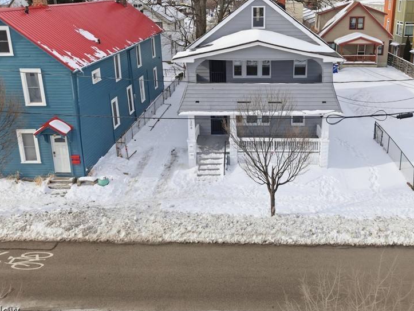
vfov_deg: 41.2
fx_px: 407
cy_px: 99
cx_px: 253
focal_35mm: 34
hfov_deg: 53.5
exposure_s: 1/125
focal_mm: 8.7
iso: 120
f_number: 1.8
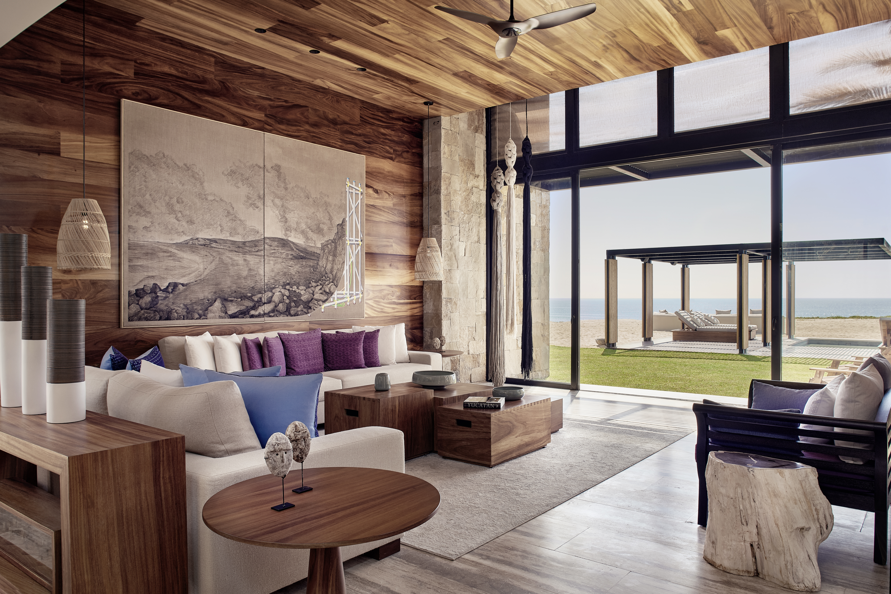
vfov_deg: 53.2
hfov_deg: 73.7
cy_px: 297
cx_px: 446
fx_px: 594
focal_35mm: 24
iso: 400
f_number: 11
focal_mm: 24
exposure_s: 1/125
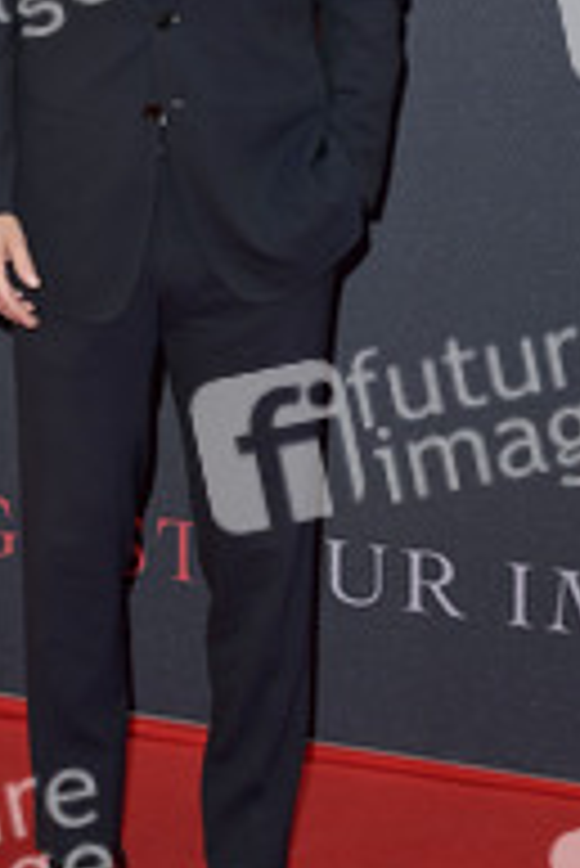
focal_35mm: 120
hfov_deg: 11.3
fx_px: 2895
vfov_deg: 16.9
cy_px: 202
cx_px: 13
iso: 400
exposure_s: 1/250
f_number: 7.1
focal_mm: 58
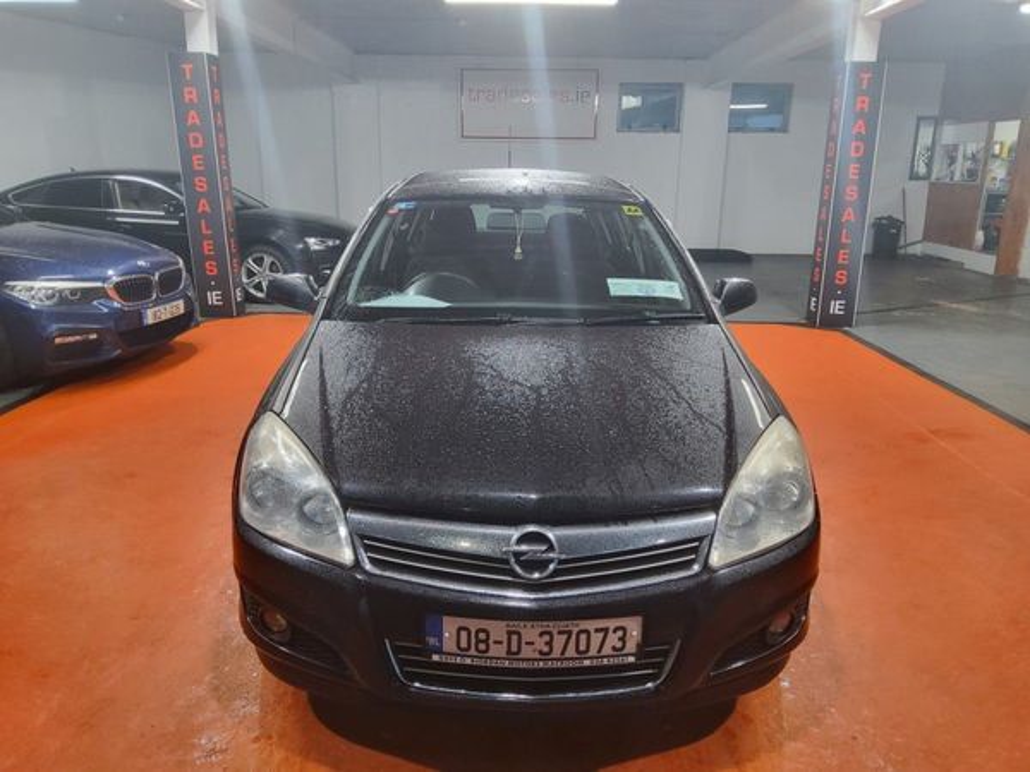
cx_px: 515
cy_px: 386
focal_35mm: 26
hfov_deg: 67.3
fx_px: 774
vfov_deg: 53.1
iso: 250
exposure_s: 1/50
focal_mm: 3.08
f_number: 2
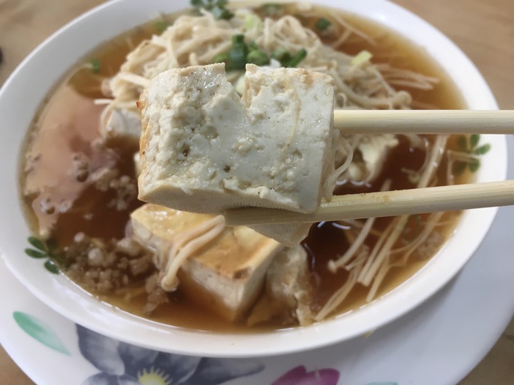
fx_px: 431
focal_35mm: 29
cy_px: 192
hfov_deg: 61.7
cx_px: 257
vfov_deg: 48.2
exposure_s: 1/30
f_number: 2.2
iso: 64
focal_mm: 4.15
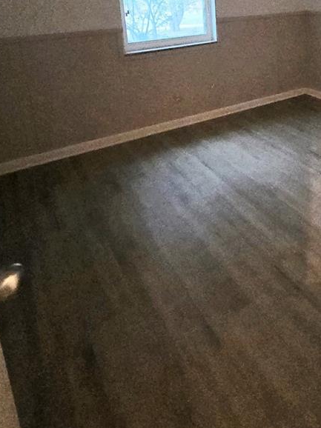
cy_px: 65
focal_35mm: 27
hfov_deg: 48.0
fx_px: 334
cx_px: 265
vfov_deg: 58.4
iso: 1250
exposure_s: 1/24
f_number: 2.2
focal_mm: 2.2
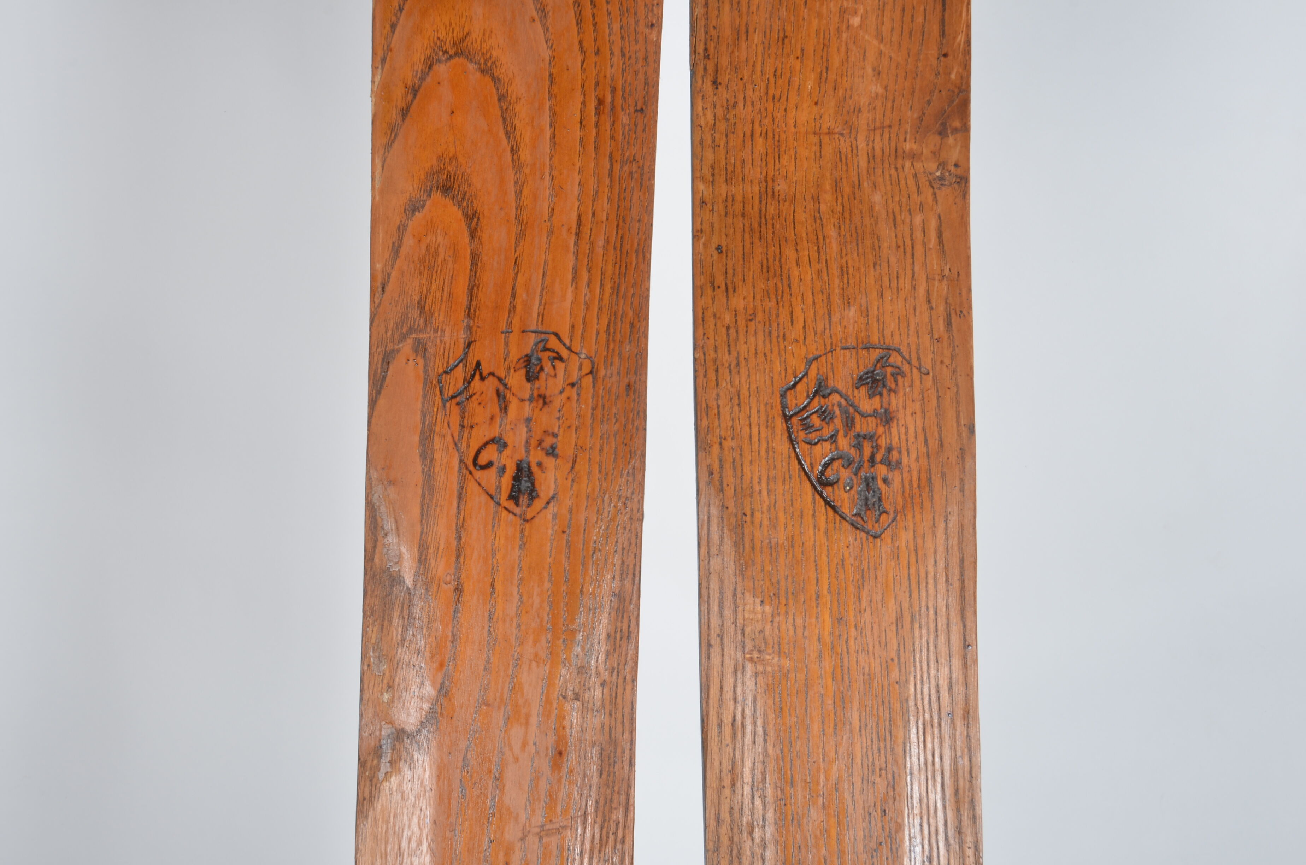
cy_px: 432
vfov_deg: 39.8
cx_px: 653
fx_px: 1195
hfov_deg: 57.3
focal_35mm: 33
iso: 100
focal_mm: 22
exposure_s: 1/125
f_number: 14
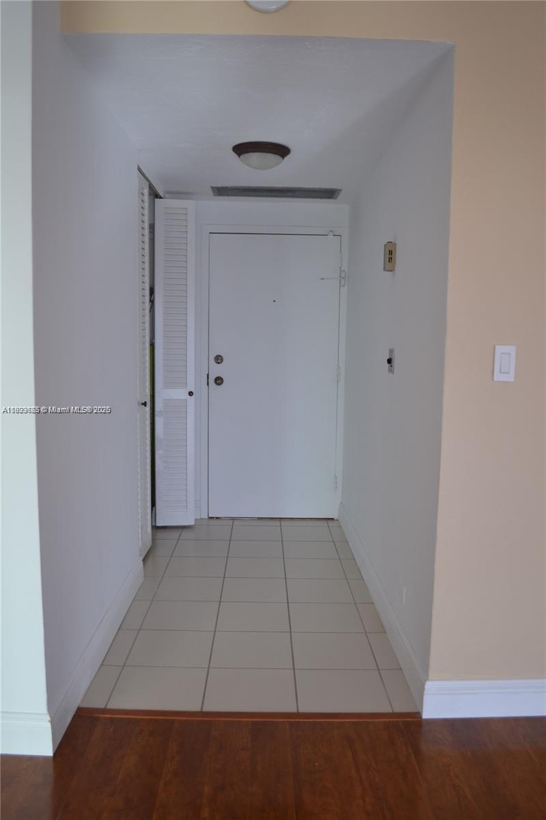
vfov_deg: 67.4
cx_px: 273
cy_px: 410
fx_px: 614
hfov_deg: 47.9
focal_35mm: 27
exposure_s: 1/60
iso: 400
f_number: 3.5
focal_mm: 18
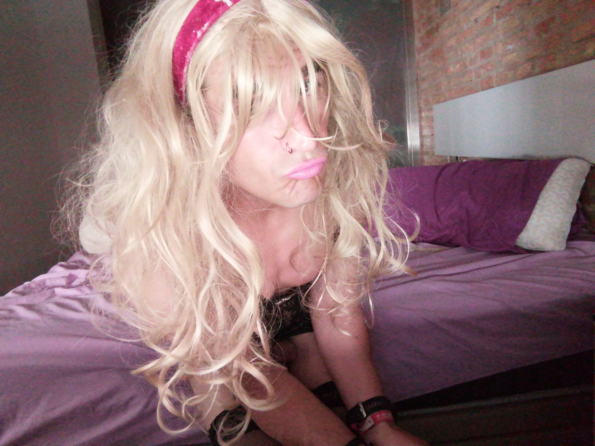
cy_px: 223
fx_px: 447
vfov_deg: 53.1
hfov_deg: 67.3
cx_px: 298
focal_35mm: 26
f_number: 2
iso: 640
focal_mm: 2.7
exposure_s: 1/12.5
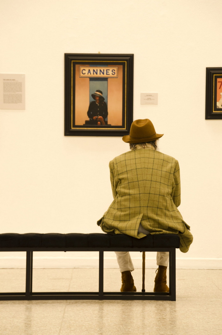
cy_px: 168
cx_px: 111
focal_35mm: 180
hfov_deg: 7.6
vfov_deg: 11.4
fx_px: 1673
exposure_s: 1/25
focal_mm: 120
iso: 800
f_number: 11
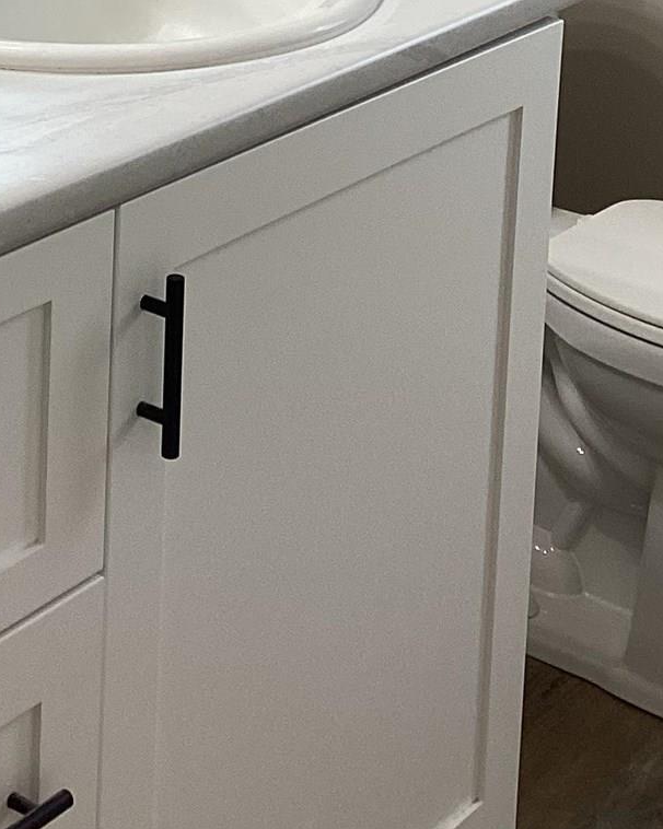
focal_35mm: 92
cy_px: -229
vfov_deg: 19.3
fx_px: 2257
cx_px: 95
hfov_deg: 16.5
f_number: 2.4
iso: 80
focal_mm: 3.3
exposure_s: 1/60
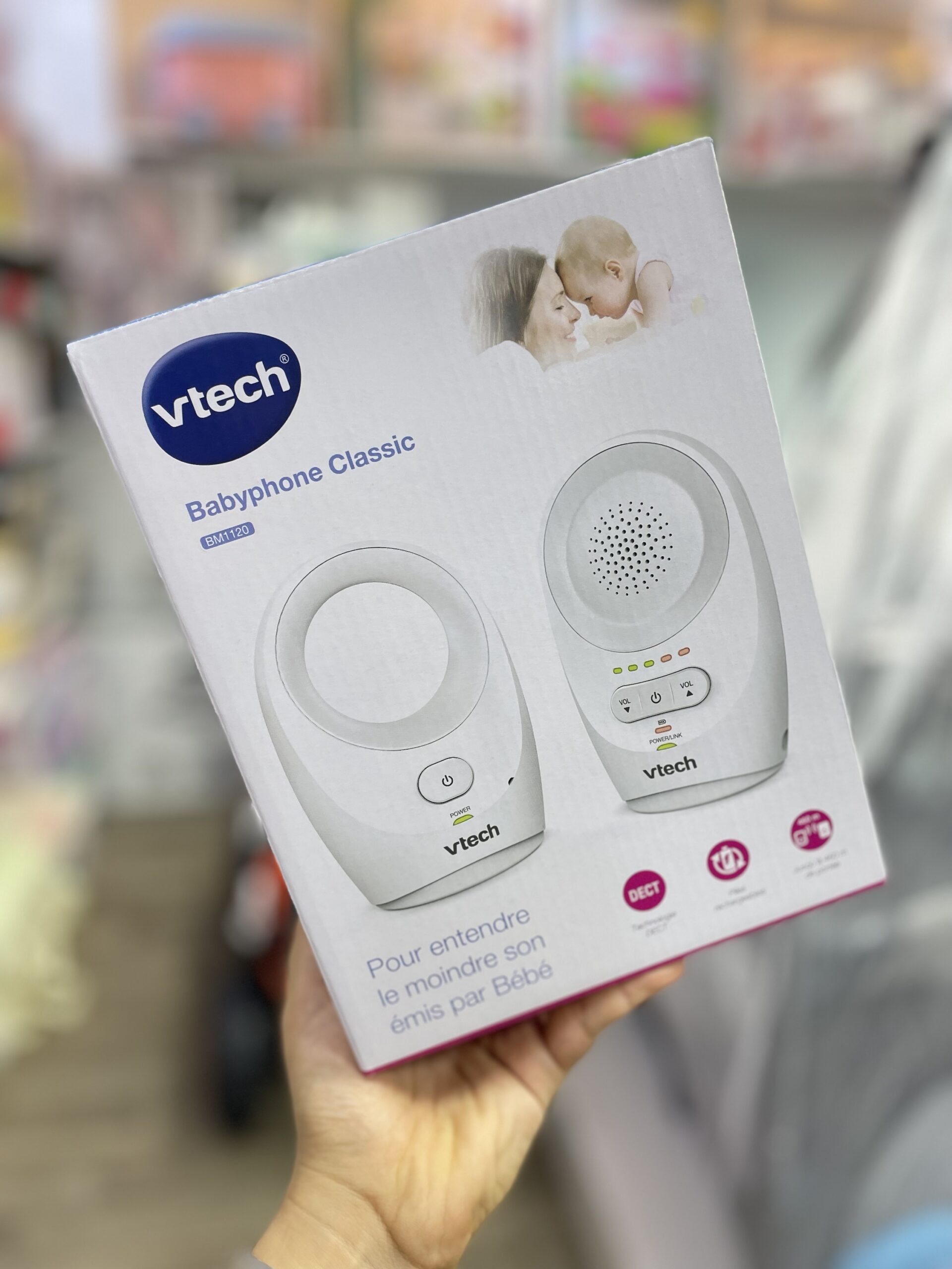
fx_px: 953
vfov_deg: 67.3
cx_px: 476
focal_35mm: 26
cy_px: 634
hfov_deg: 53.1
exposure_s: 1/100
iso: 80
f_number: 1.6
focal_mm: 4.2
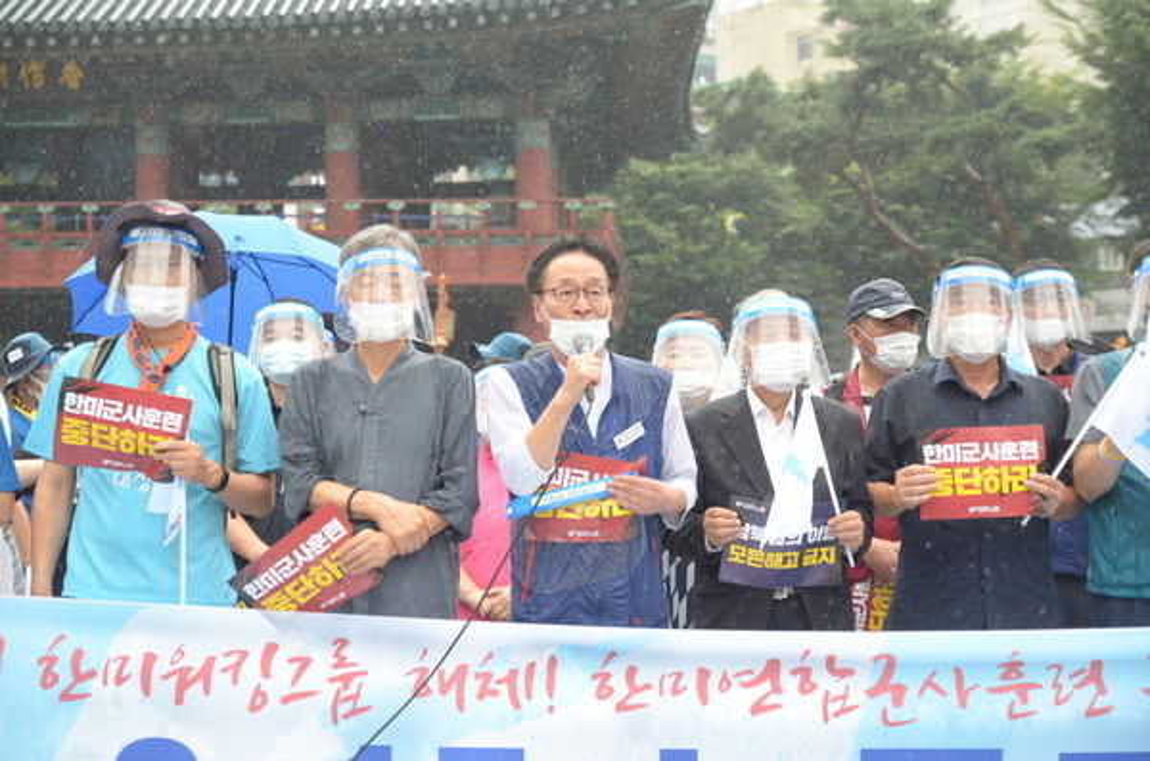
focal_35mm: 75
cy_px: 380
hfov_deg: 27.1
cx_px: 575
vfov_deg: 18.1
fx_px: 2390
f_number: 2.8
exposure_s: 1/1000
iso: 1400
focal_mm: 50
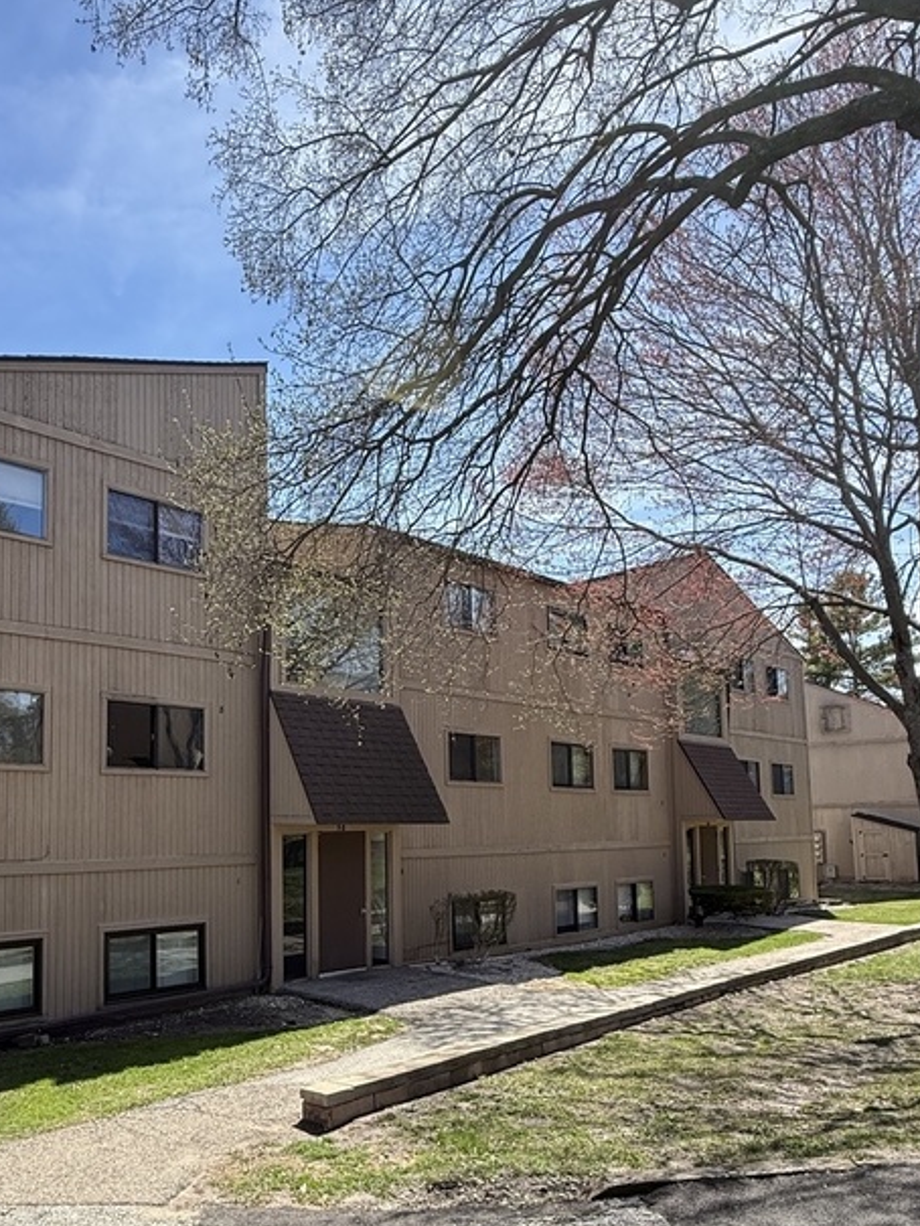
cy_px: 758
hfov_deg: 53.8
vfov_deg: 68.4
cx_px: 308
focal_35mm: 25
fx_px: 886
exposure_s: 1/625
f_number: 2.2
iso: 64
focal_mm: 2.22
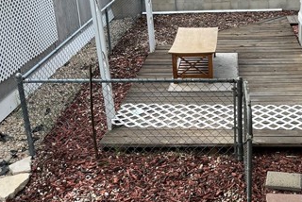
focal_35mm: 54
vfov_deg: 25.0
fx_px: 453
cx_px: 217
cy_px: 70
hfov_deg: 36.2
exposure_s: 1/816
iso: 50
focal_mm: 5.1
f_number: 1.6
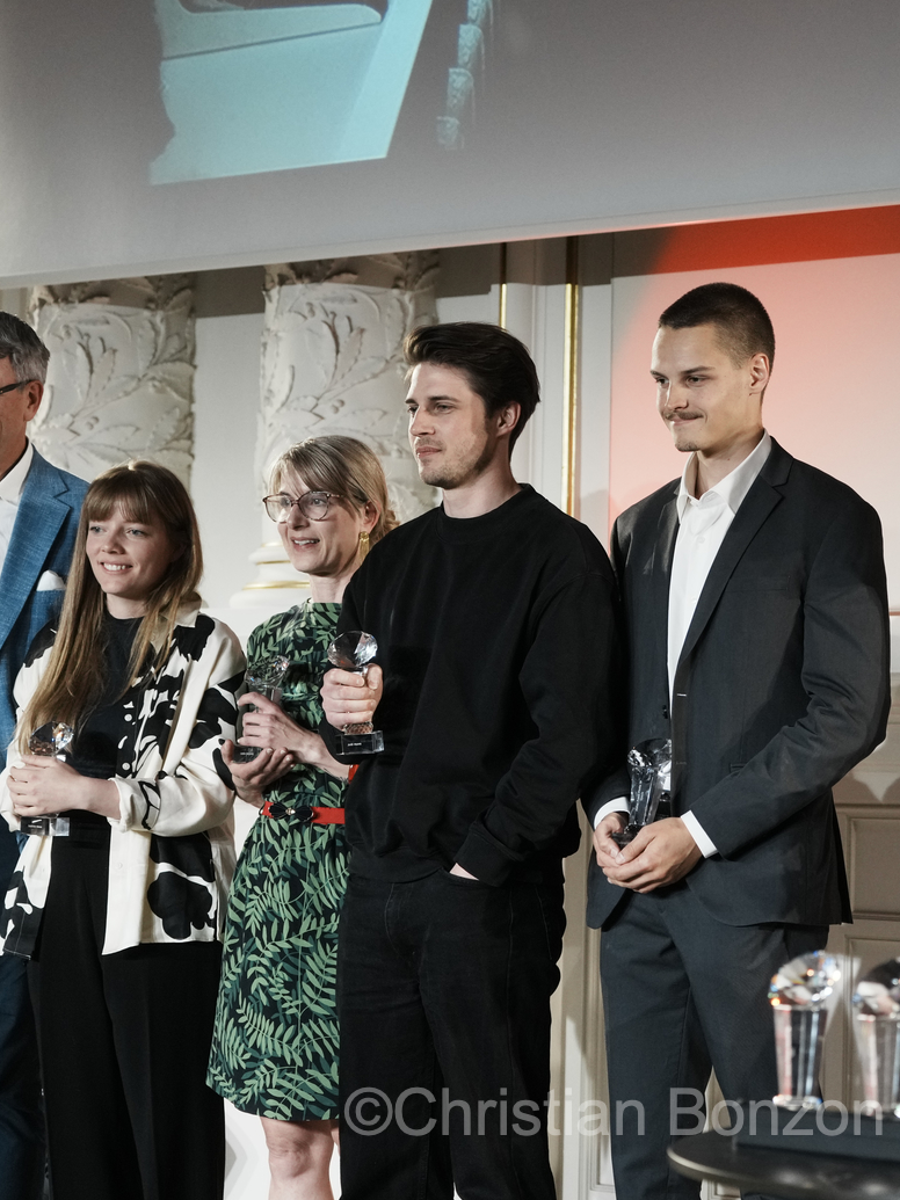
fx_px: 3606
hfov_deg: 14.2
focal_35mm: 104
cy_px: 594
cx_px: 616
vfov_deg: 18.9
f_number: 4
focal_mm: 70
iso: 2000
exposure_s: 1/250
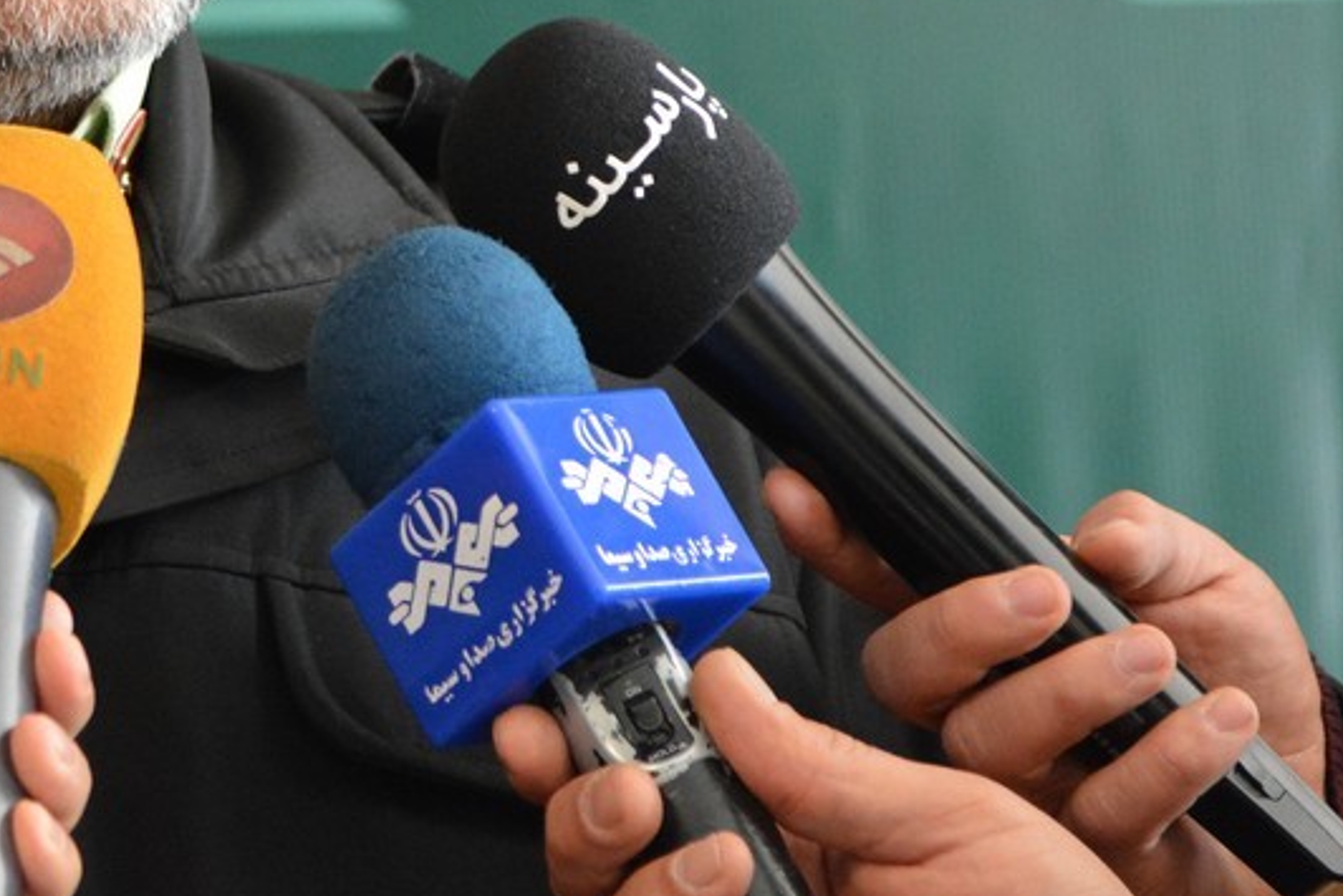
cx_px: -13
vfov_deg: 3.9
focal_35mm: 355
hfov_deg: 5.8
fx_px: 13251
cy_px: -76
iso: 3200
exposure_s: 1/250
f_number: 4
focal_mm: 105
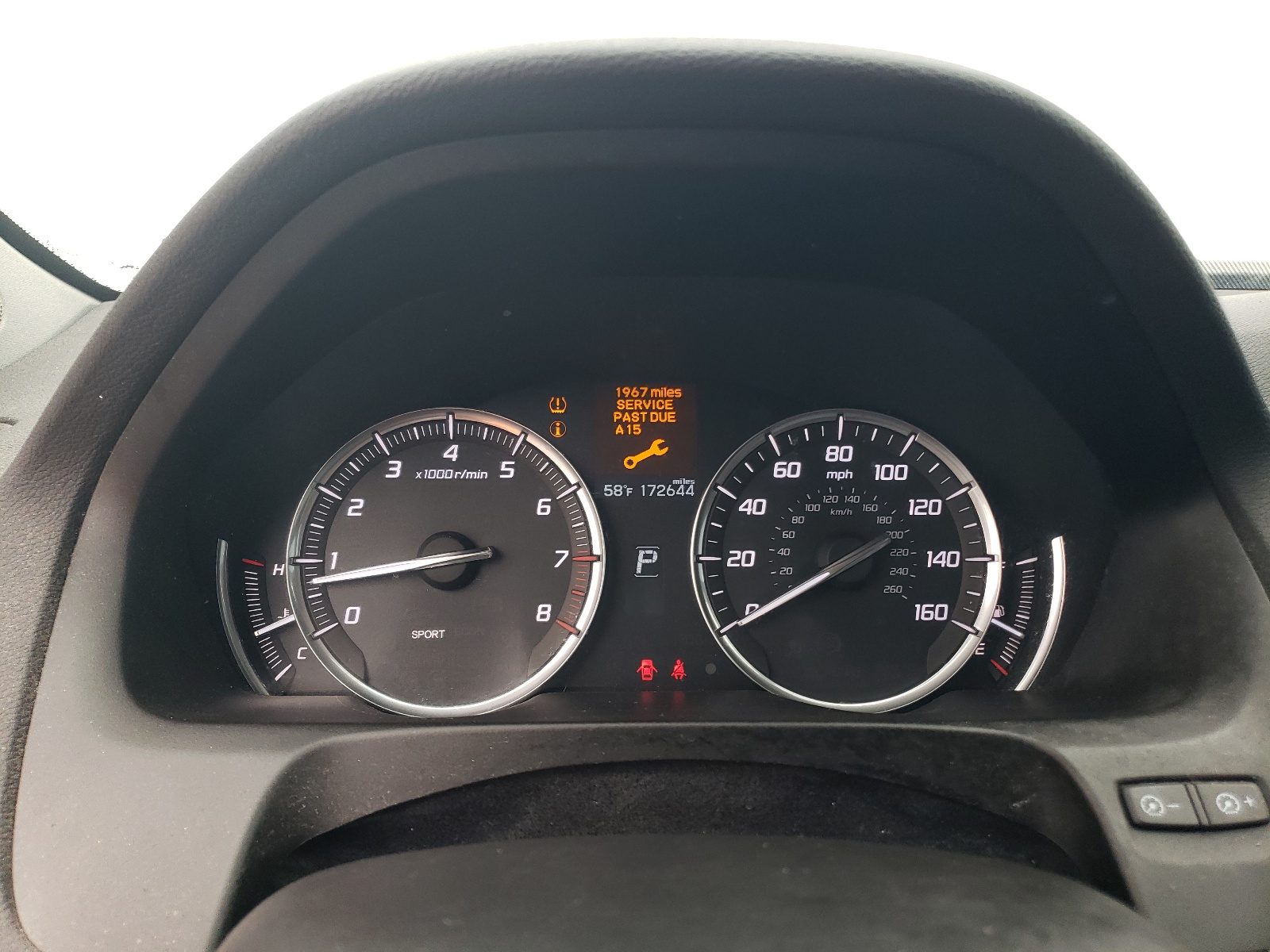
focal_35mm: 26
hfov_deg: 67.3
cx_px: 635
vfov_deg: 53.1
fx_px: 954
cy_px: 476
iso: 92
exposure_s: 1/120
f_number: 1.5
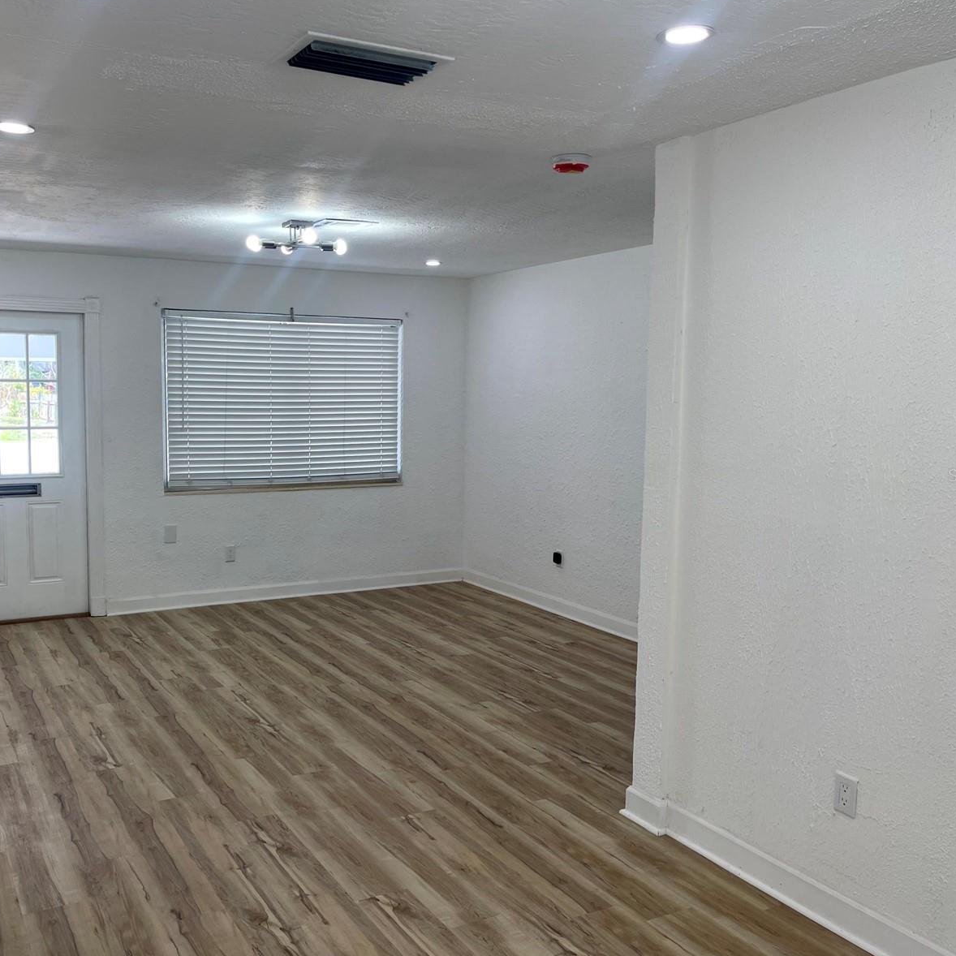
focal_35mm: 30
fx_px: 937
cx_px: 376
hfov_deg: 53.6
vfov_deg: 54.0
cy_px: 475
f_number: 1.6
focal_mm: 5.1
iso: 32
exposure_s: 1/181
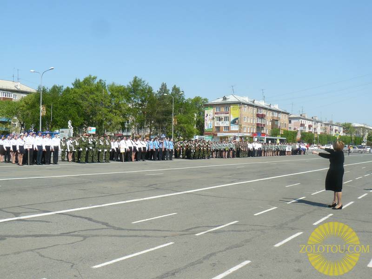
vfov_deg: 39.7
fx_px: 387
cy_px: 140
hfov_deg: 51.4
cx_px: 186
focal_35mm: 36
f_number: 5.6
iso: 100
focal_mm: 6
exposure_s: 1/400
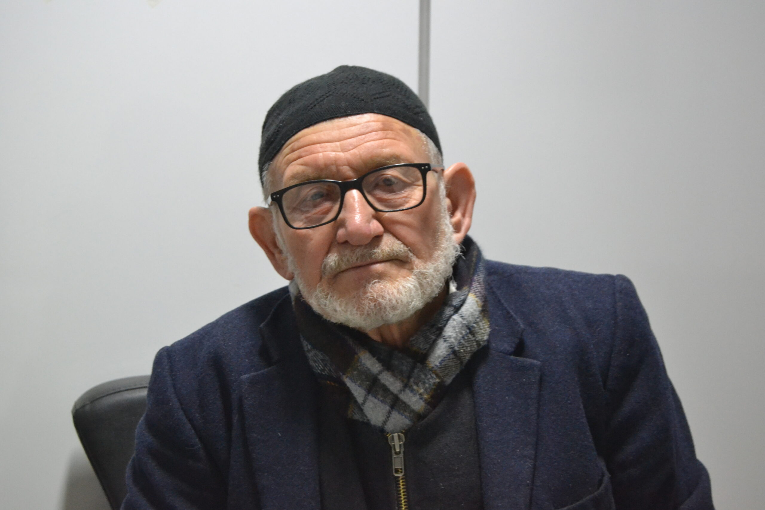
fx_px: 1434
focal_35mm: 68
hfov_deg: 29.9
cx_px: 382
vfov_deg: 20.2
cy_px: 255
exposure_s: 1/30
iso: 3200
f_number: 5.3
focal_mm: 45
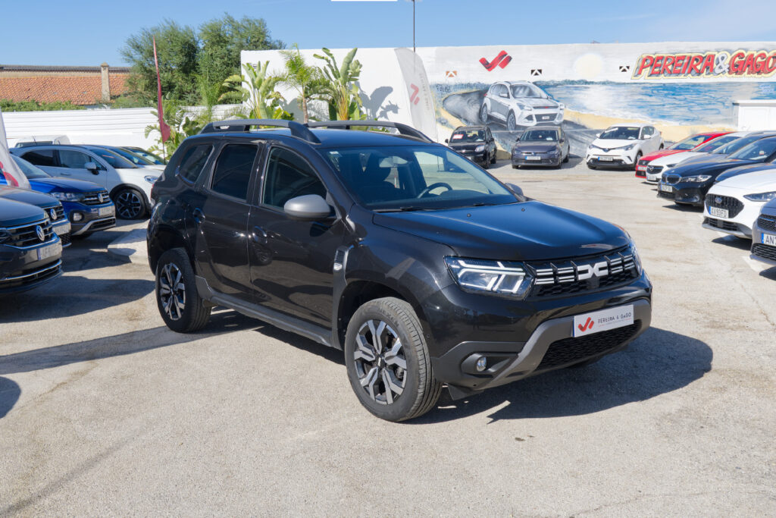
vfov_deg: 36.9
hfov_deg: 53.1
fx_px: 776
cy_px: 259
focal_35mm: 36
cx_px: 388
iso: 160
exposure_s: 1/200
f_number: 9
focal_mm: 24.2
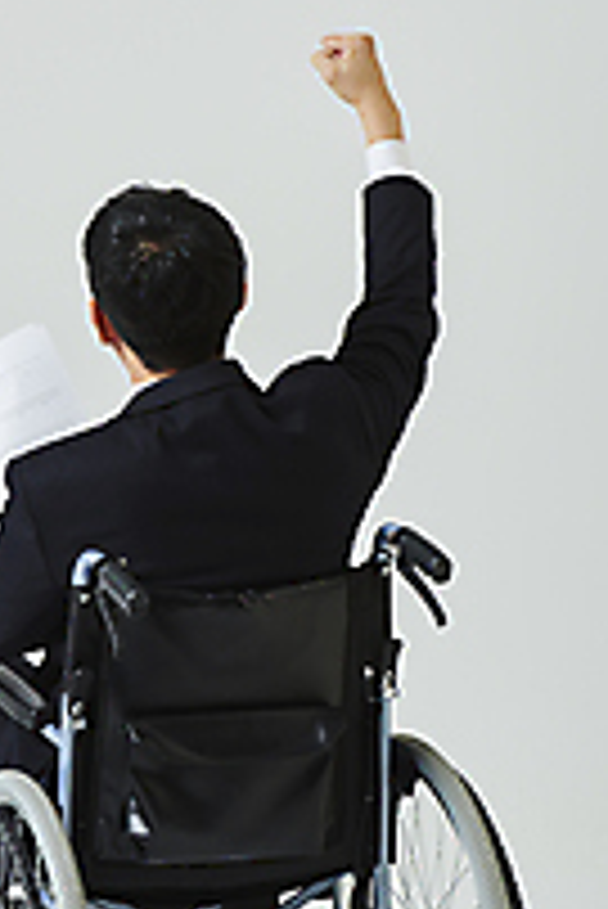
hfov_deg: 7.5
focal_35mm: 182
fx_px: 4602
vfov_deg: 11.3
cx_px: 142
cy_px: 472
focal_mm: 92
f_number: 13
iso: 160
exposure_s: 1/125
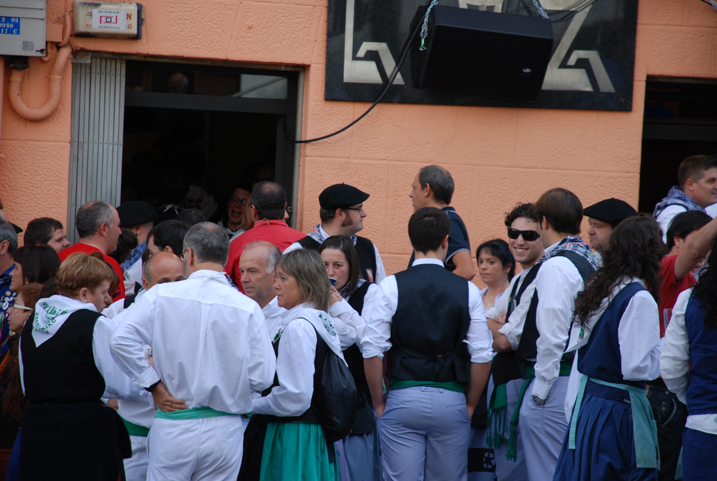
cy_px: 240
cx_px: 358
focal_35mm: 202
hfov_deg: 10.1
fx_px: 4041
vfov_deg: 6.8
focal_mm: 135
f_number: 5.6
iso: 200
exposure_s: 1/125
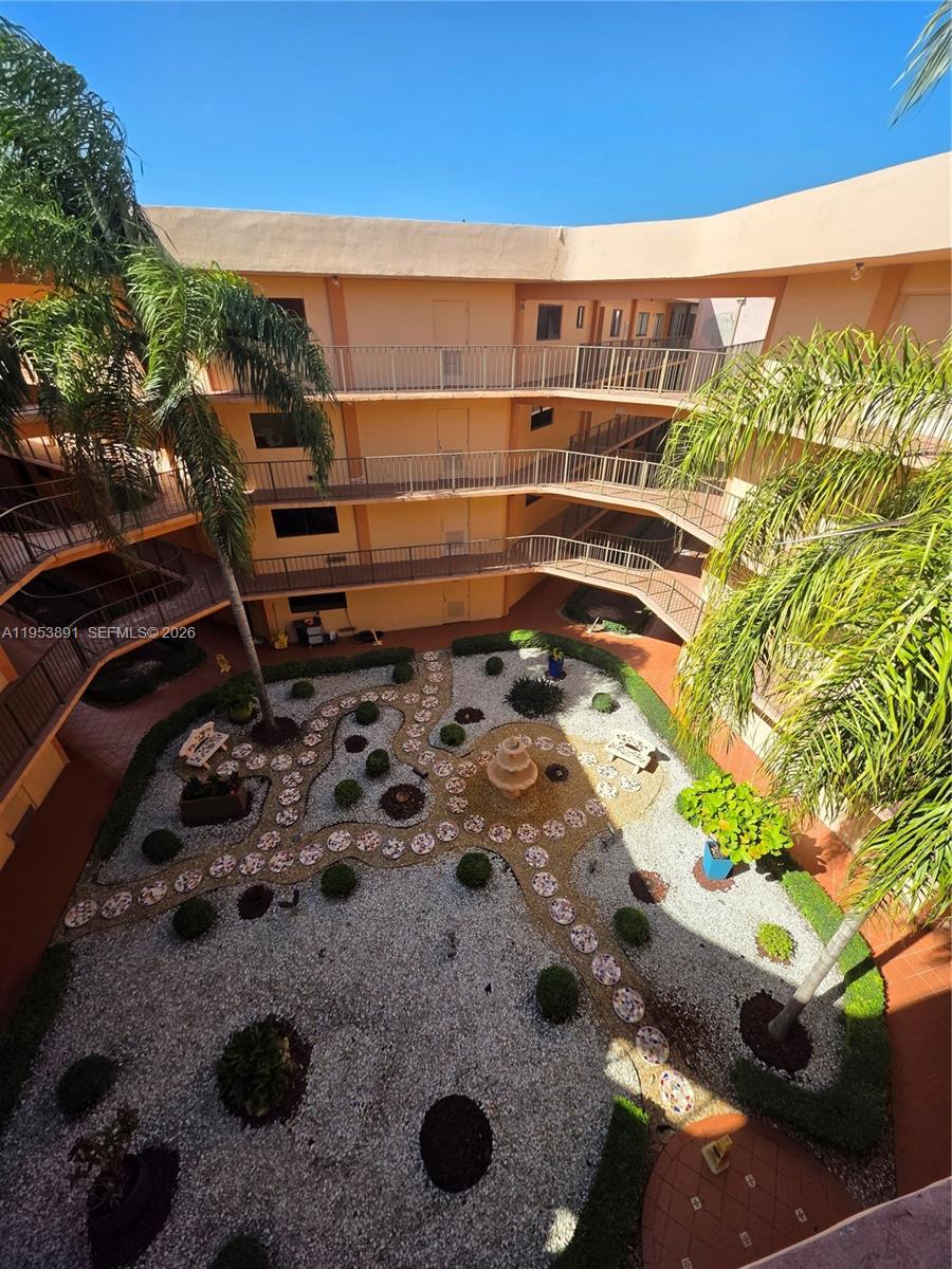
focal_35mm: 13
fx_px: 477
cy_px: 634
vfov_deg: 106.2
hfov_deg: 89.9
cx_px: 476
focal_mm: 2.2
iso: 40
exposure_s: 1/1472
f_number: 1.9
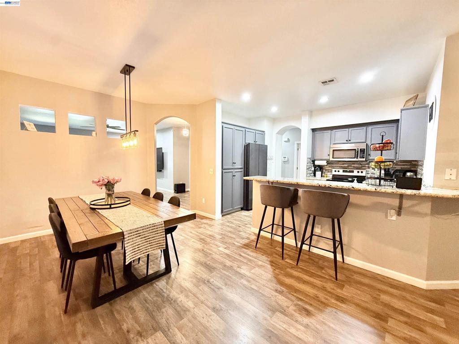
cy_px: 172
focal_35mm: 14
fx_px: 186
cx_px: 230
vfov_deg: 85.7
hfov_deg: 102.1
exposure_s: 1/60
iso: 320
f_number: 2.2
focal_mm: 2.22
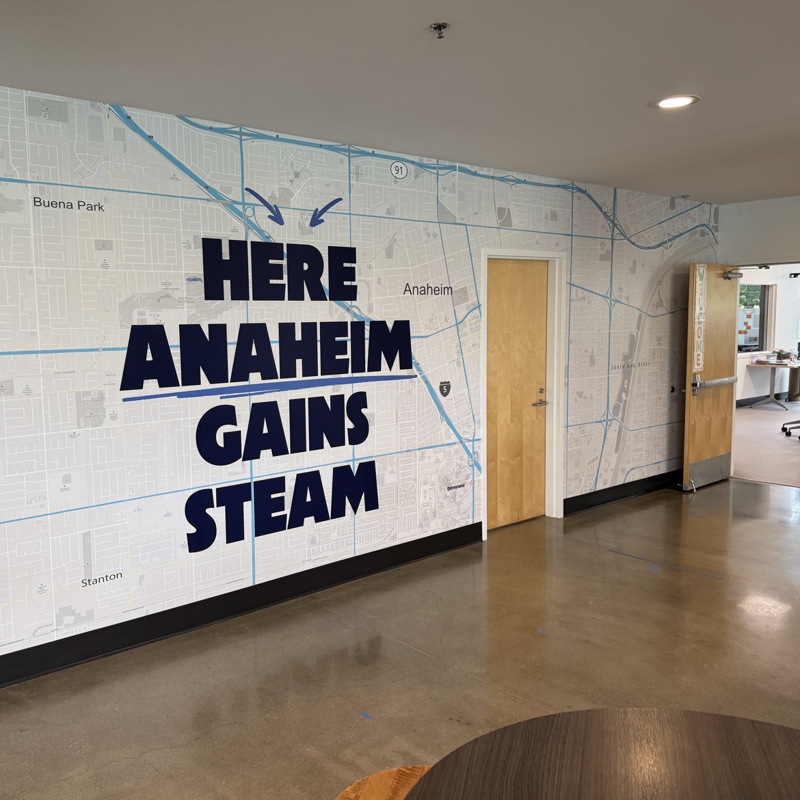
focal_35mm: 29
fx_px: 758
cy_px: 398
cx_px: 338
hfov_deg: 55.4
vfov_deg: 55.6
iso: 200
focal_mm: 6.76
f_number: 1.78
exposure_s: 1/120
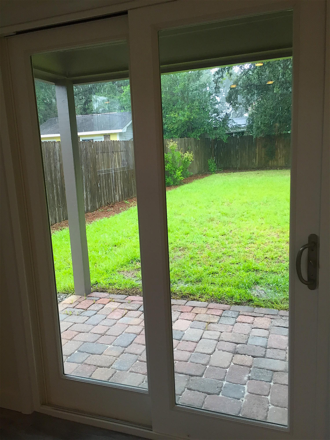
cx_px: 165
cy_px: 220
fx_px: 369
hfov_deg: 48.2
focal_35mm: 29
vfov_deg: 61.7
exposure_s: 1/30
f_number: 2.2
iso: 32
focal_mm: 4.15
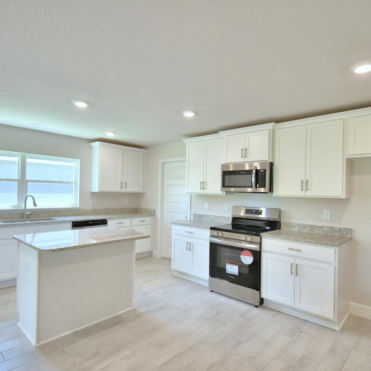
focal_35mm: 20
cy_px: 190
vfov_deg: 74.8
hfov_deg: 74.8
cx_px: 191
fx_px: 243
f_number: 4.5
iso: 320
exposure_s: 1/125
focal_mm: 10
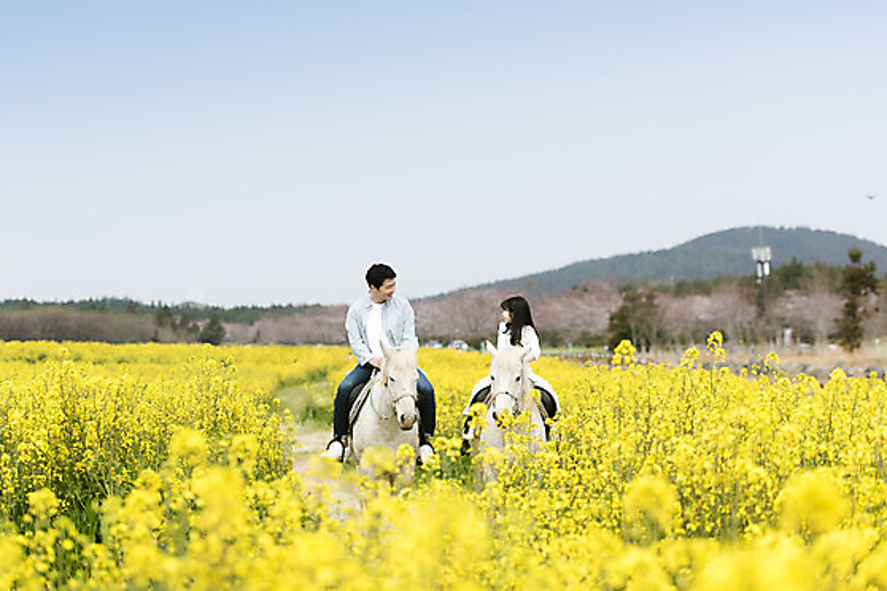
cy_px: 315
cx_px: 421
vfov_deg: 15.9
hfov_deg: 23.6
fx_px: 2119
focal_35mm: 86
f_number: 2.8
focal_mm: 80
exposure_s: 1/1600
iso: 250
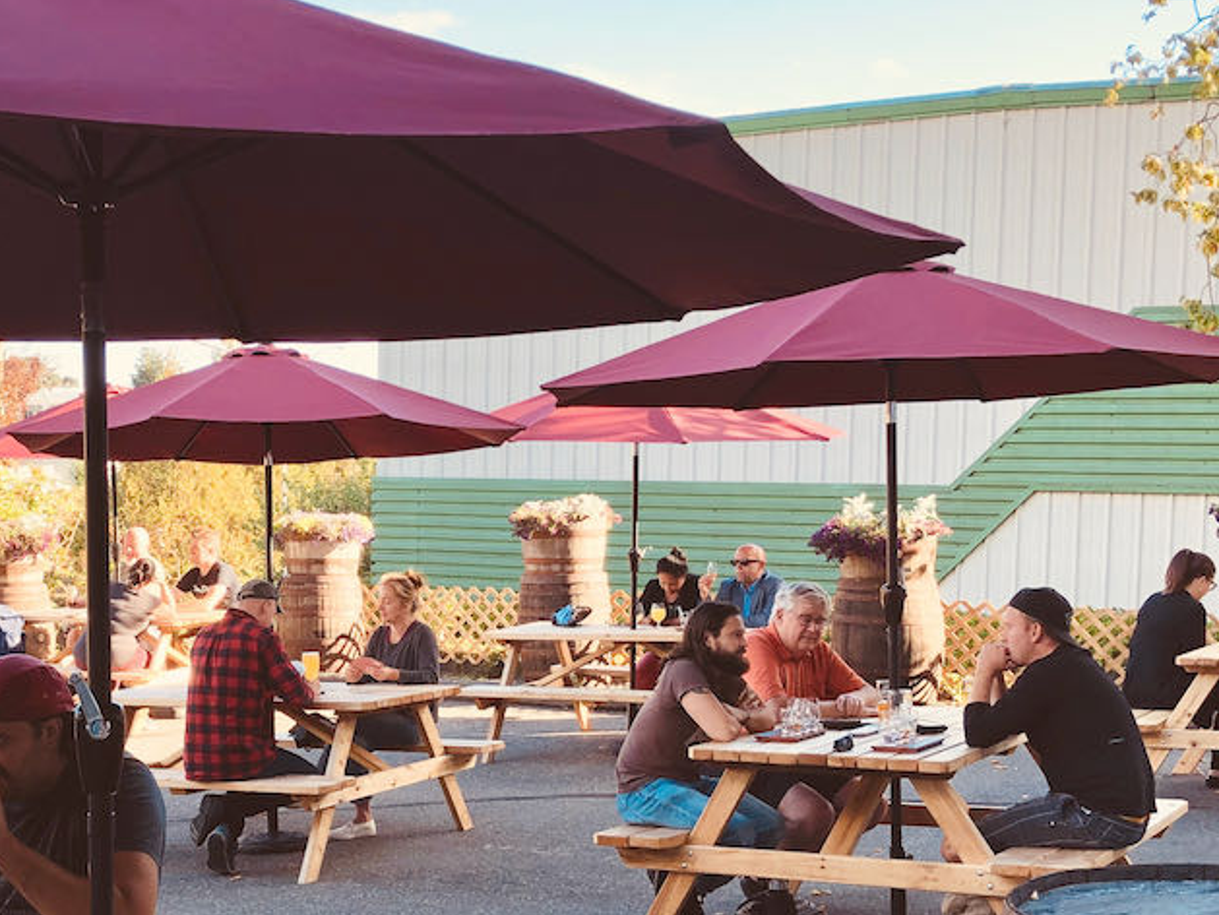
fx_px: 2008
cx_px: 335
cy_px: 667
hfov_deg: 33.2
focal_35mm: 57
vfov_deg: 25.4
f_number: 1.8
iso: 20
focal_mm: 4
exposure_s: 1/149
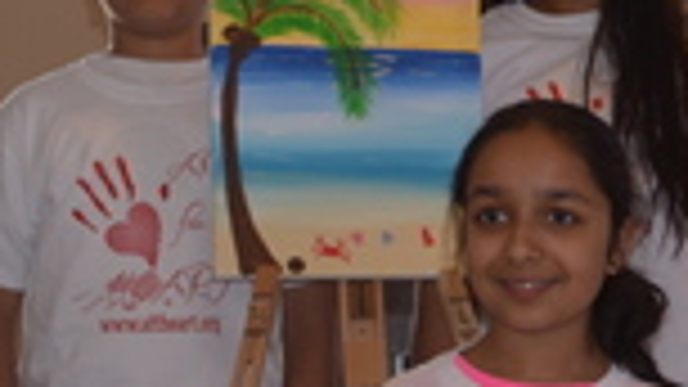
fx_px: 3228
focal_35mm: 177
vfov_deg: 6.8
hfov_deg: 12.2
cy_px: 515
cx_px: 346
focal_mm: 24
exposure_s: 1/30
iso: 200
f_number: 4
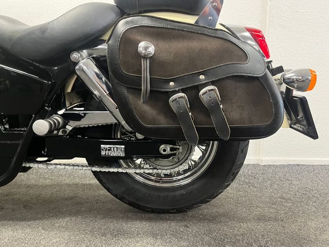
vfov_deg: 53.1
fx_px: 247
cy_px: 124
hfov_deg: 67.3
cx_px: 164
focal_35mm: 26
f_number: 1.6
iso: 400
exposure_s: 1/33
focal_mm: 5.1
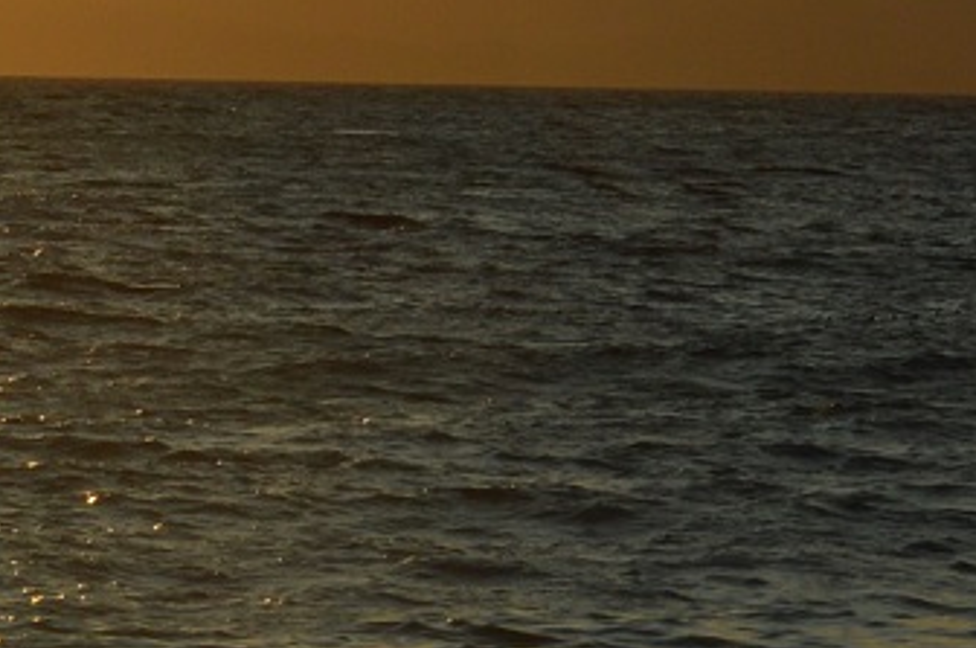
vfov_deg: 3.6
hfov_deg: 5.4
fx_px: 10314
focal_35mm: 381
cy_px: 497
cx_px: 129
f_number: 13
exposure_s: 1/640
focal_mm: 42
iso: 100
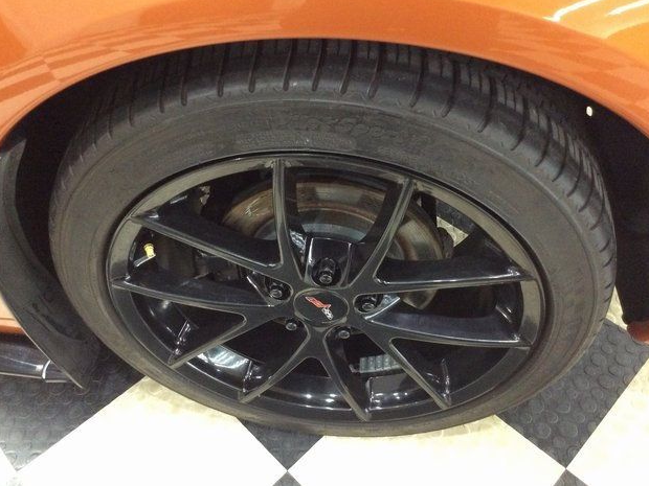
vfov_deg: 42.9
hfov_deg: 55.3
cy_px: 239
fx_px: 619
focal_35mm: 33
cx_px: 316
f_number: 2.4
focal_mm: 3.3
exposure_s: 1/17
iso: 250
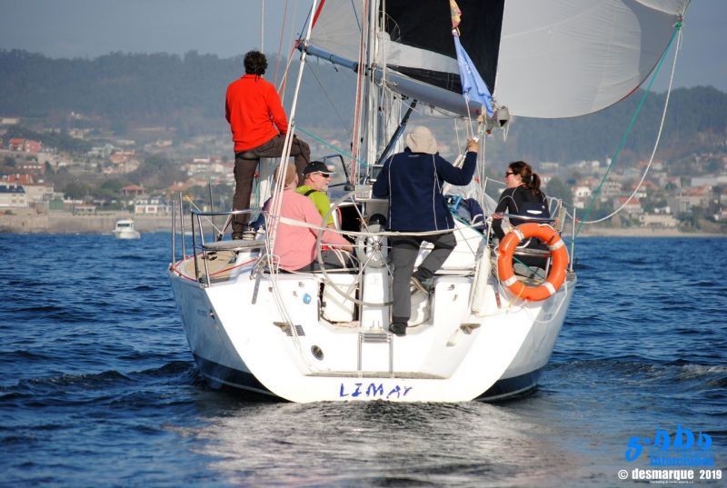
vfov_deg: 6.8
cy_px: 244
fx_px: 4098
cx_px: 364
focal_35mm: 202
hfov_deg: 10.1
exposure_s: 1/1250
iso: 200
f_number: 5
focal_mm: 135
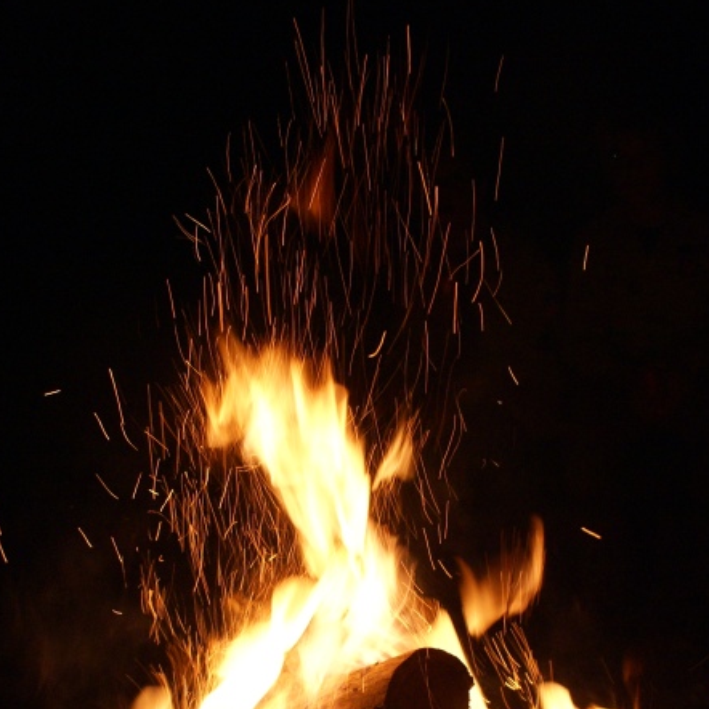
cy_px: 520
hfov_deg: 24.3
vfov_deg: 24.1
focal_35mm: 71
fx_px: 1645
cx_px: 375
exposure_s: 1/40
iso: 400
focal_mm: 24
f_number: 4.5
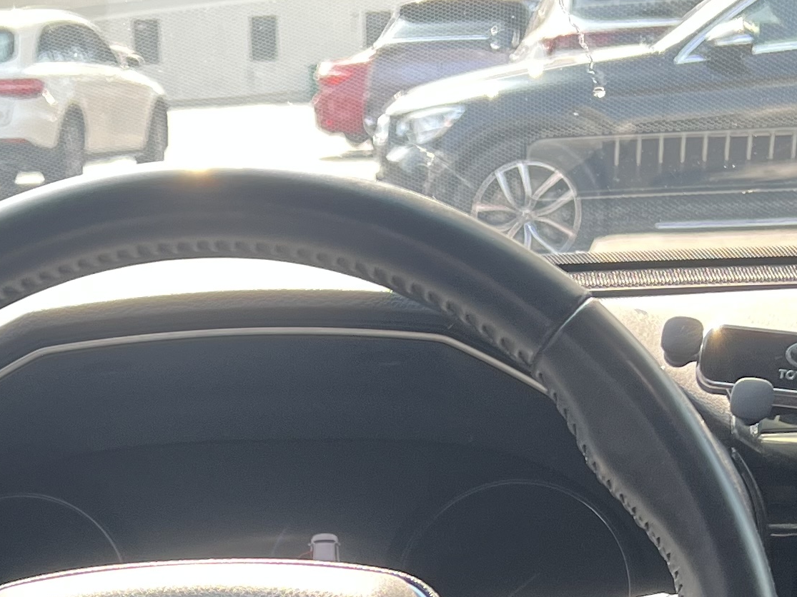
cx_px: 127
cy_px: 880
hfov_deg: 20.6
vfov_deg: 14.7
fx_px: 2164
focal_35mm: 94
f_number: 1.5
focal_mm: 5.7
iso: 64
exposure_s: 1/164
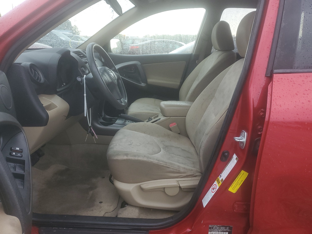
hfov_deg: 67.3
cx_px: 156
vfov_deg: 53.1
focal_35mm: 26
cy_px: 117
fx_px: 234
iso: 77
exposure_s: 1/120
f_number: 1.5
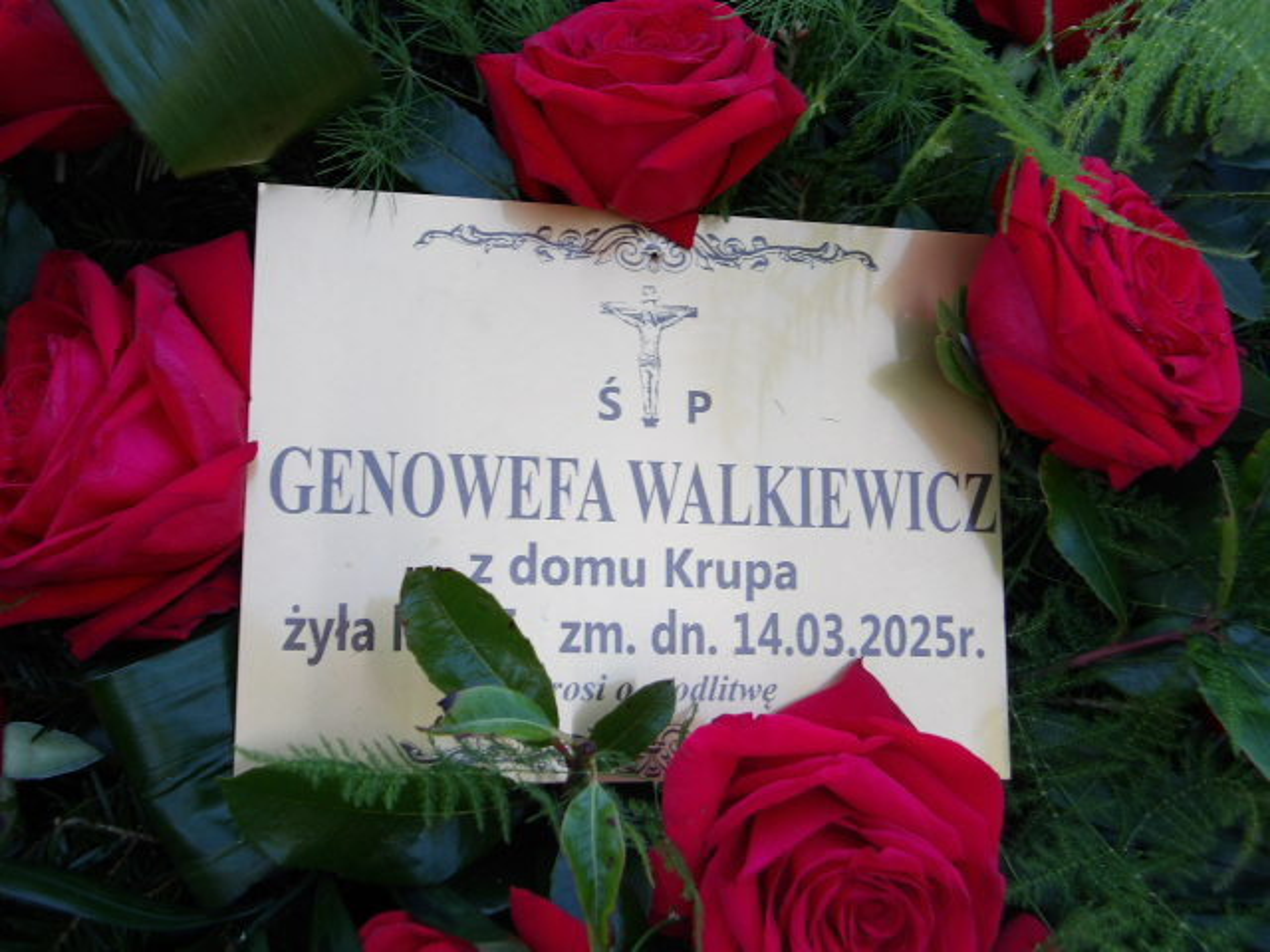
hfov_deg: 44.8
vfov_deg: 34.3
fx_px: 1541
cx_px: 635
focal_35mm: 42
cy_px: 476
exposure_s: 1/88
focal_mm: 7.6
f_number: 3.7
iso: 100
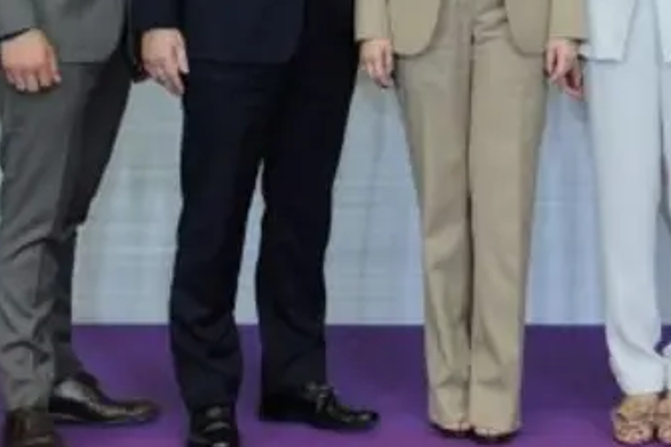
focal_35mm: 130
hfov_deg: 15.6
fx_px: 2423
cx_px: 601
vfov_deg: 10.4
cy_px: -35
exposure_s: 1/80
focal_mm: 56
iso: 1250
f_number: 5
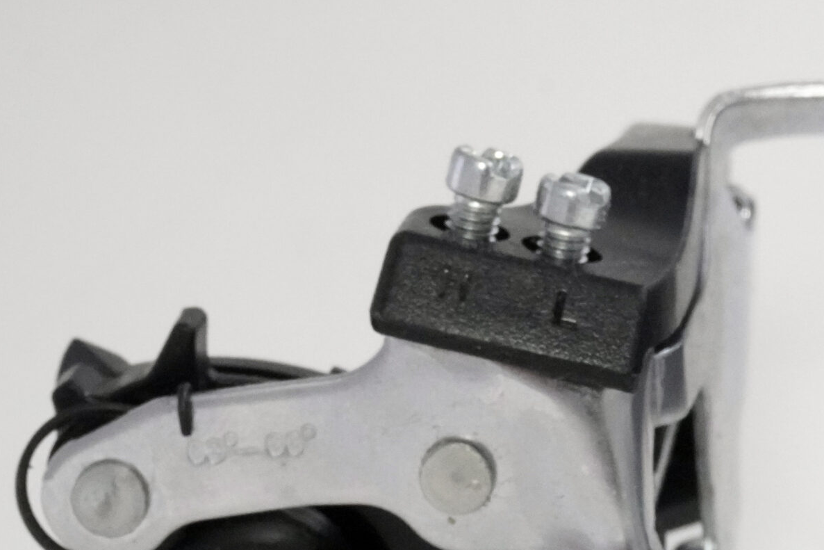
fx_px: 3113
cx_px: 741
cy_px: 581
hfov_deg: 14.9
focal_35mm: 136
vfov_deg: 10.0
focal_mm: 42
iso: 5000
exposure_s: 1/40
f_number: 16
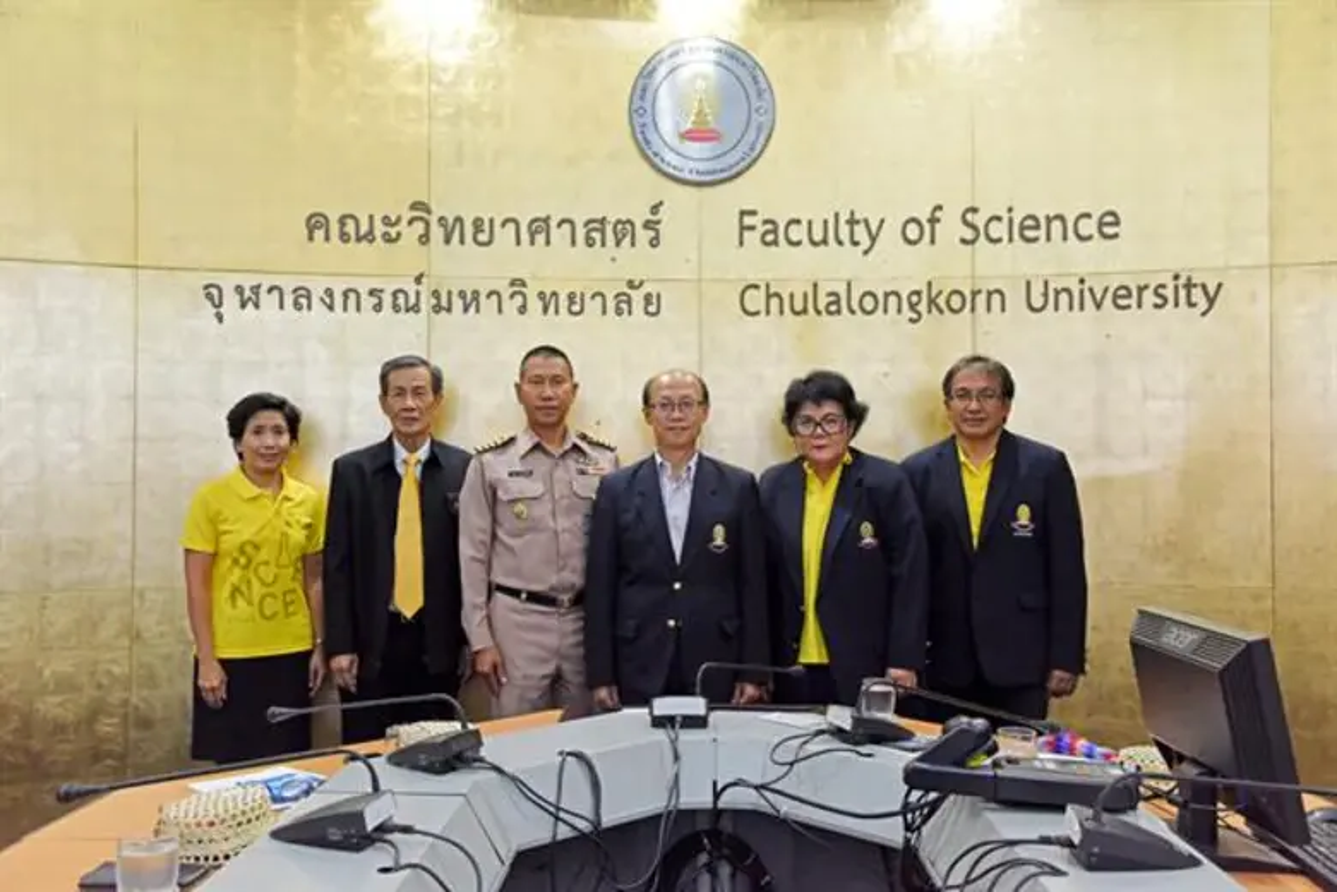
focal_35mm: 34
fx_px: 1263
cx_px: 668
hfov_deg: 55.8
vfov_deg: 38.9
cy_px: 446
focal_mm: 34
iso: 4000
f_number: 5.6
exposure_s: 1/60
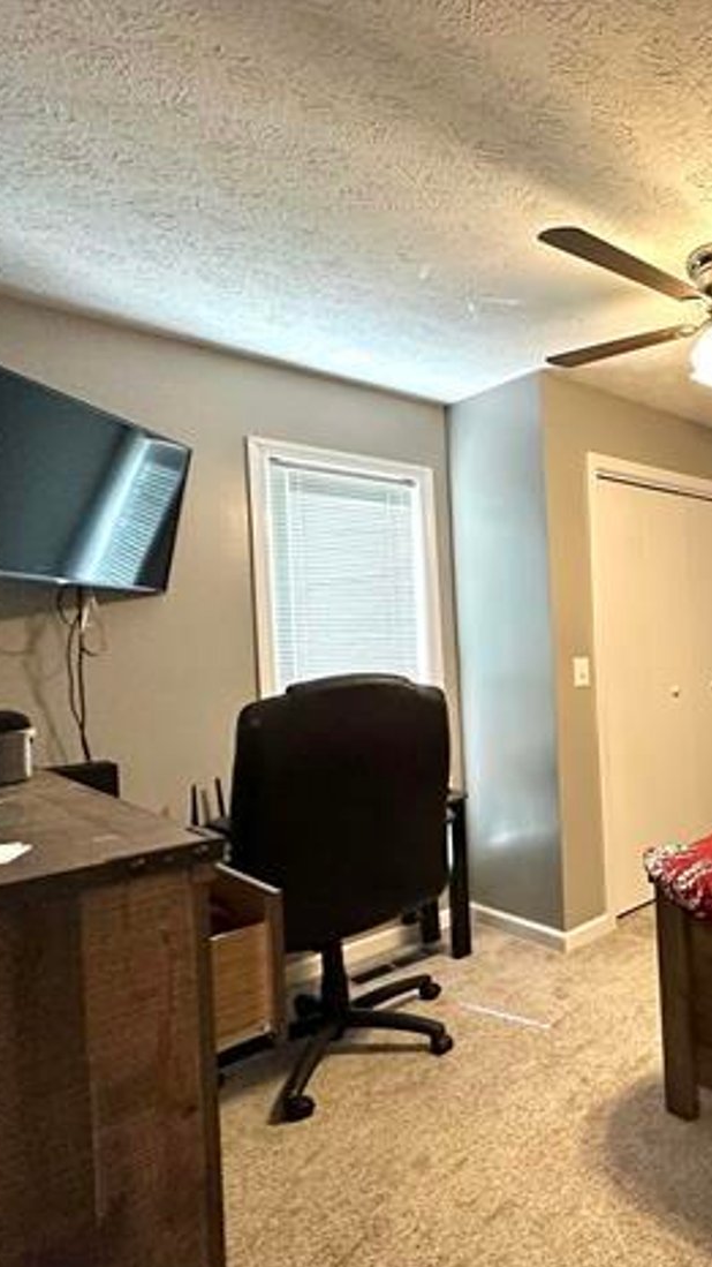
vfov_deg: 83.8
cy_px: 645
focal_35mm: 21
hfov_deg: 41.1
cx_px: 808
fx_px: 705
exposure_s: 1/60
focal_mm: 2.22
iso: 320
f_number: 2.2
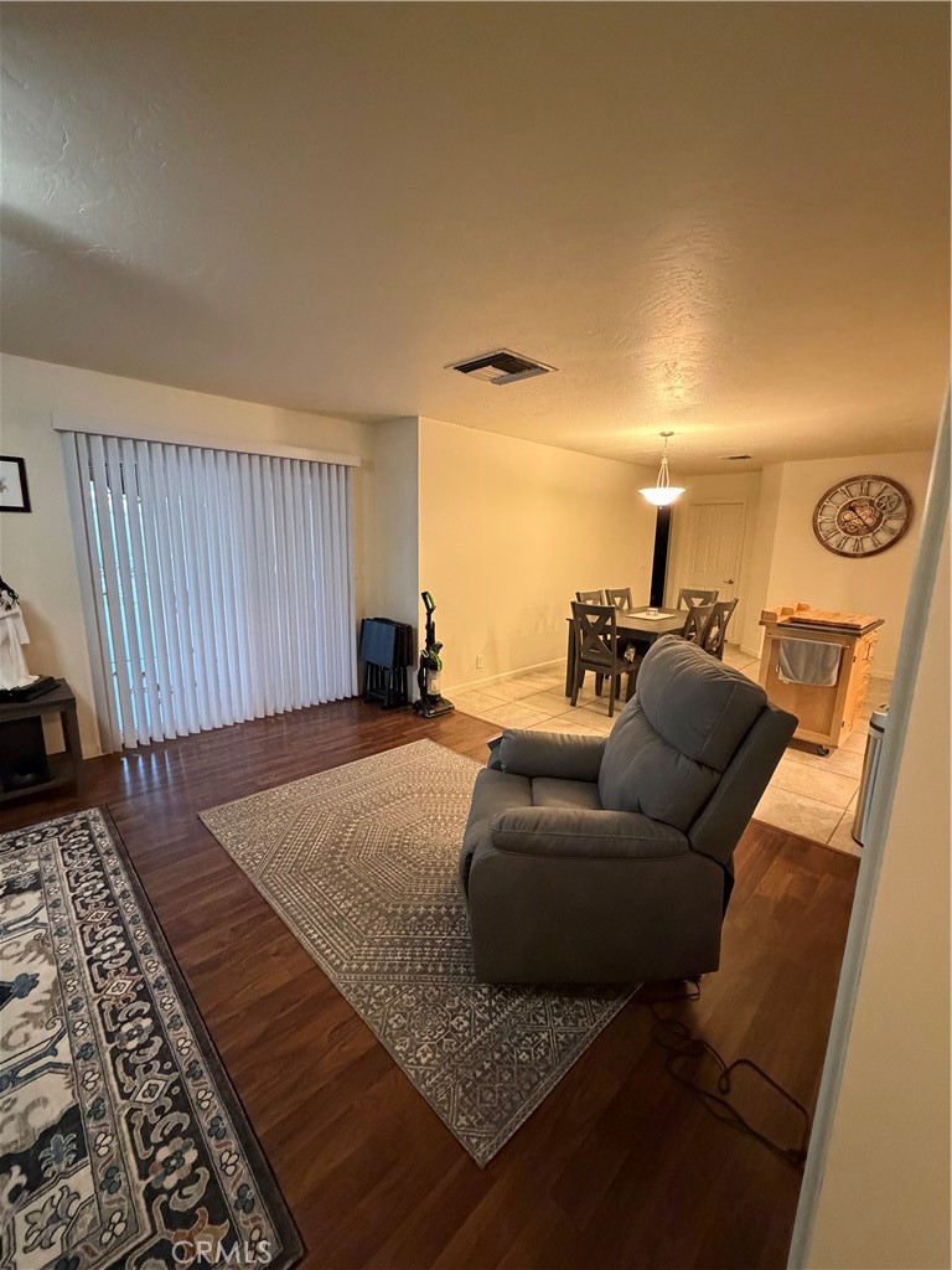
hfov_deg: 85.7
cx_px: 476
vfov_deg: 102.1
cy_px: 635
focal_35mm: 14
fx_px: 513
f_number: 2.2
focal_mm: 2.22
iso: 1000
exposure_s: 1/60
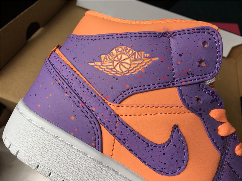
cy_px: 90
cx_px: 121
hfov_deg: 61.7
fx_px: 203
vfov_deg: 48.2
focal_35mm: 29
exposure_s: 1/108
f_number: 2.2
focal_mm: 4.15
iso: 25
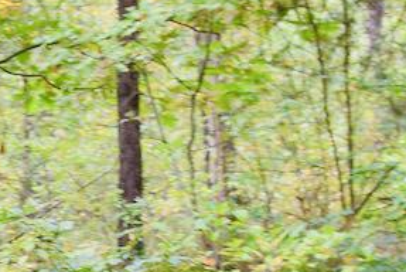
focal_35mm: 199
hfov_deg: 9.9
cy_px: 371
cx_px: -274
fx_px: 2247
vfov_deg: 6.8
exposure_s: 1/125
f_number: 5.6
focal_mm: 35
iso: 400
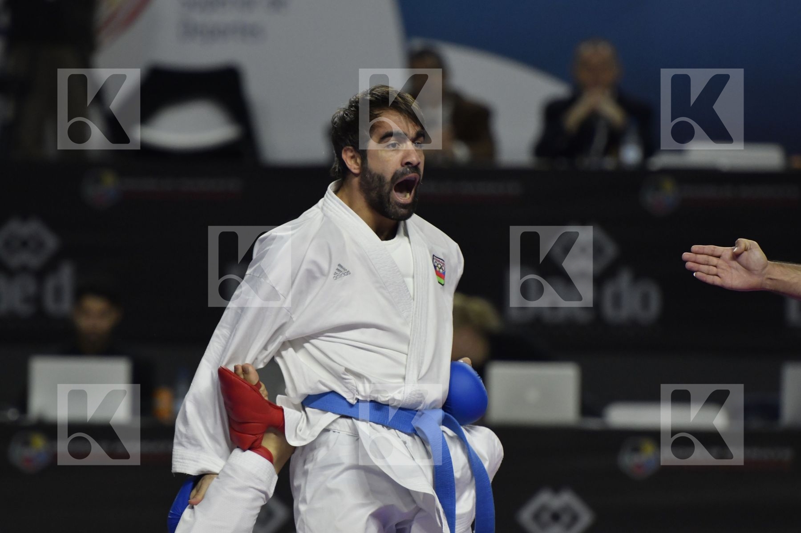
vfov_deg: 3.3
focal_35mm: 420
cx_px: 400
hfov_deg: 4.9
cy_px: 266
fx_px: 9339
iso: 1250
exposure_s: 1/800
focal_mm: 280
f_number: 4
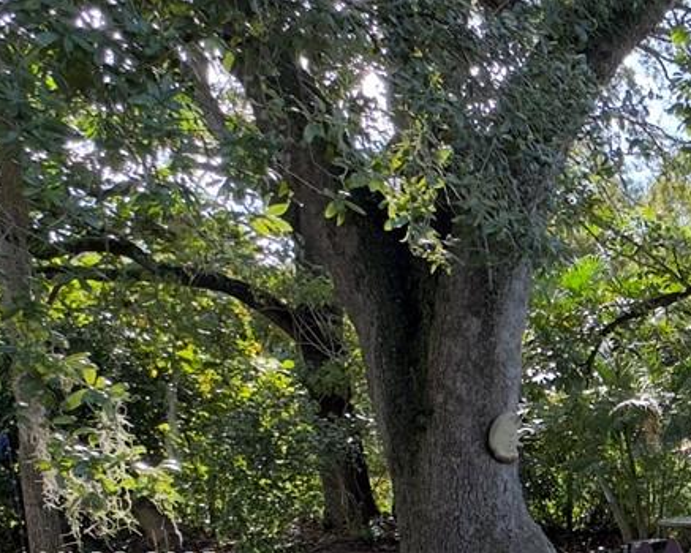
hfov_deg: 28.1
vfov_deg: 28.2
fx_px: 1023
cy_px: 567
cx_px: 977
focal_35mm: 50
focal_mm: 2.22
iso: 40
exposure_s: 1/148
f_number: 2.2
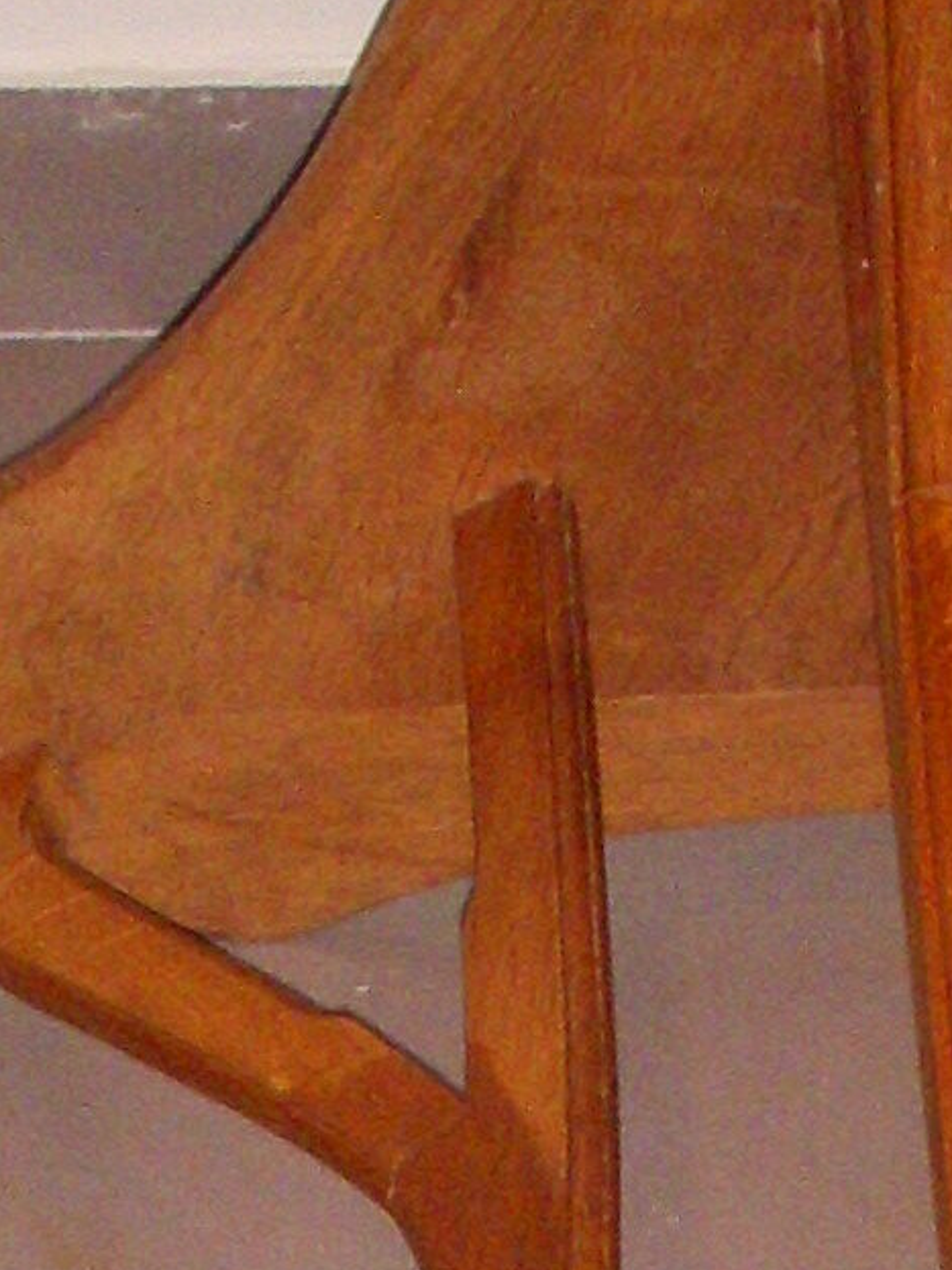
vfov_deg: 9.3
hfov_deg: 7.5
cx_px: 683
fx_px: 7300
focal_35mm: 199
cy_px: 2520
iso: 400
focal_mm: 6.3
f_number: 3.3
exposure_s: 1/125
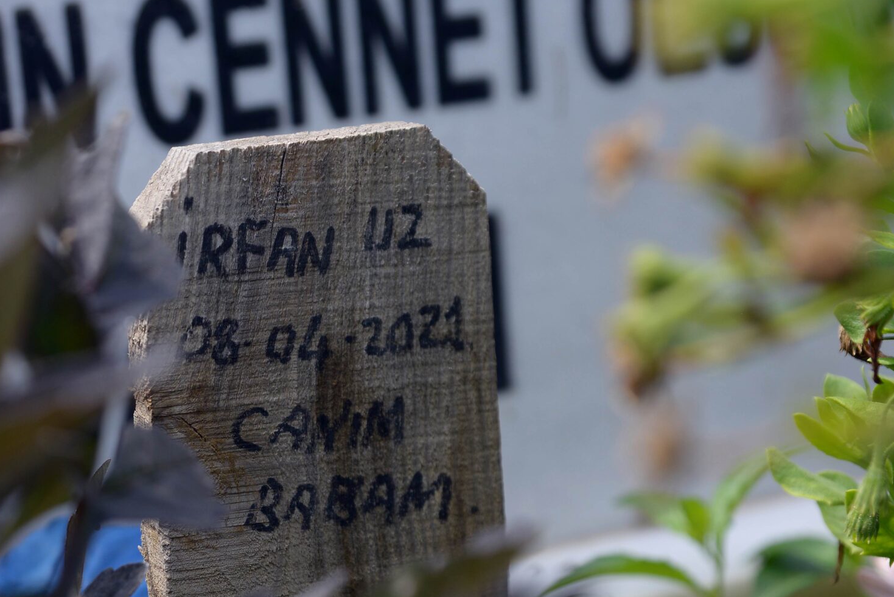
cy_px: 391
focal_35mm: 122
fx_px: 3031
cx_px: 366
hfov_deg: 16.8
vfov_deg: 11.2
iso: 200
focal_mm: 70
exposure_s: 1/1250
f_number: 4
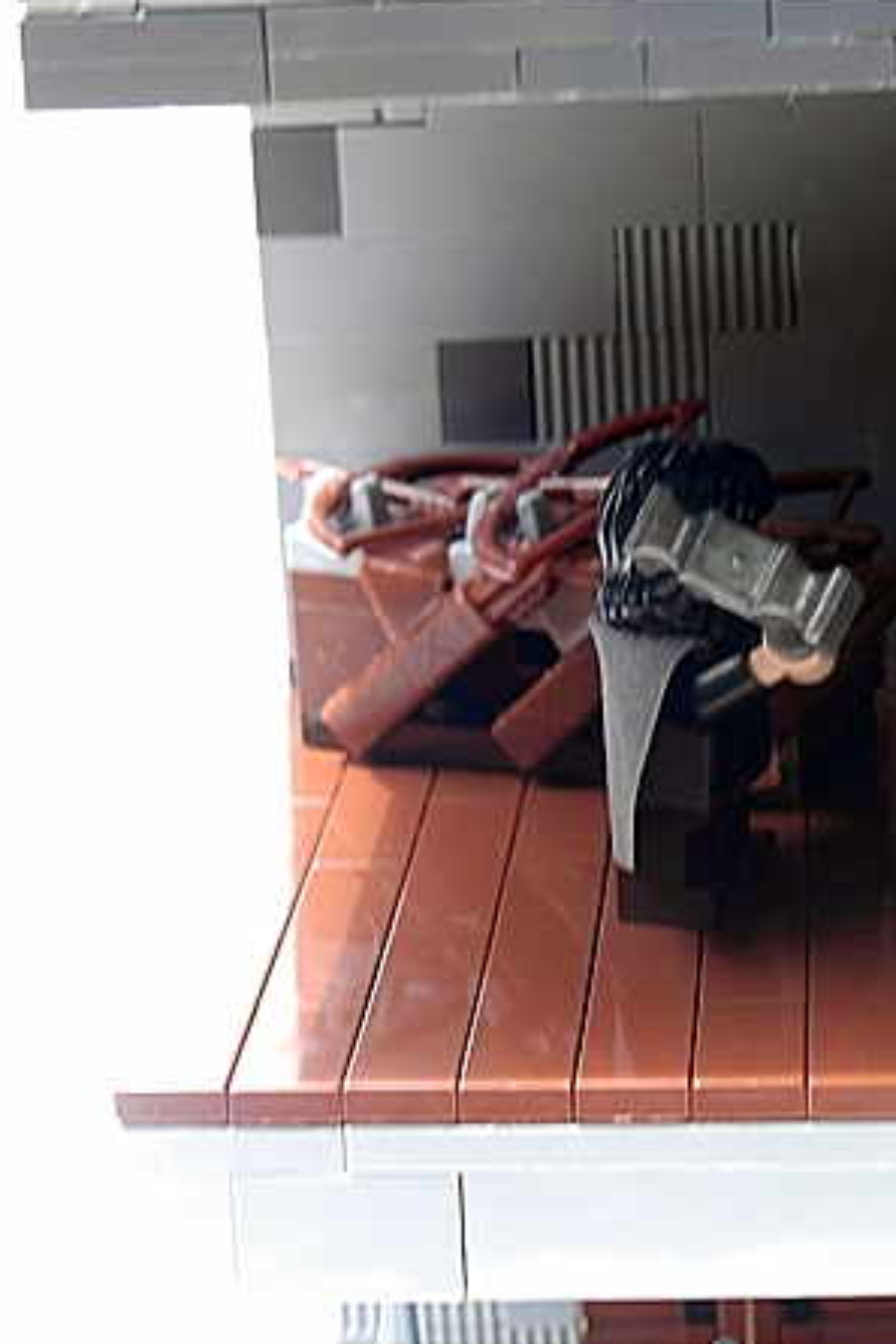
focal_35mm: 115
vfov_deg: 17.8
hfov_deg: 11.8
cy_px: 667
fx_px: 4290
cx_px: 842
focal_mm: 13.5
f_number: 3.7
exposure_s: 1/82.9
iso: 79
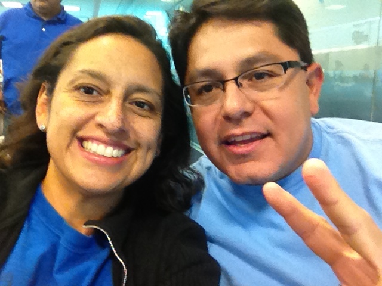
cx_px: 191
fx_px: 386
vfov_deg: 40.7
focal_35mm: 35
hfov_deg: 52.6
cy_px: 143
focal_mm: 1.85
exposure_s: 1/30
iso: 500
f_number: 2.4
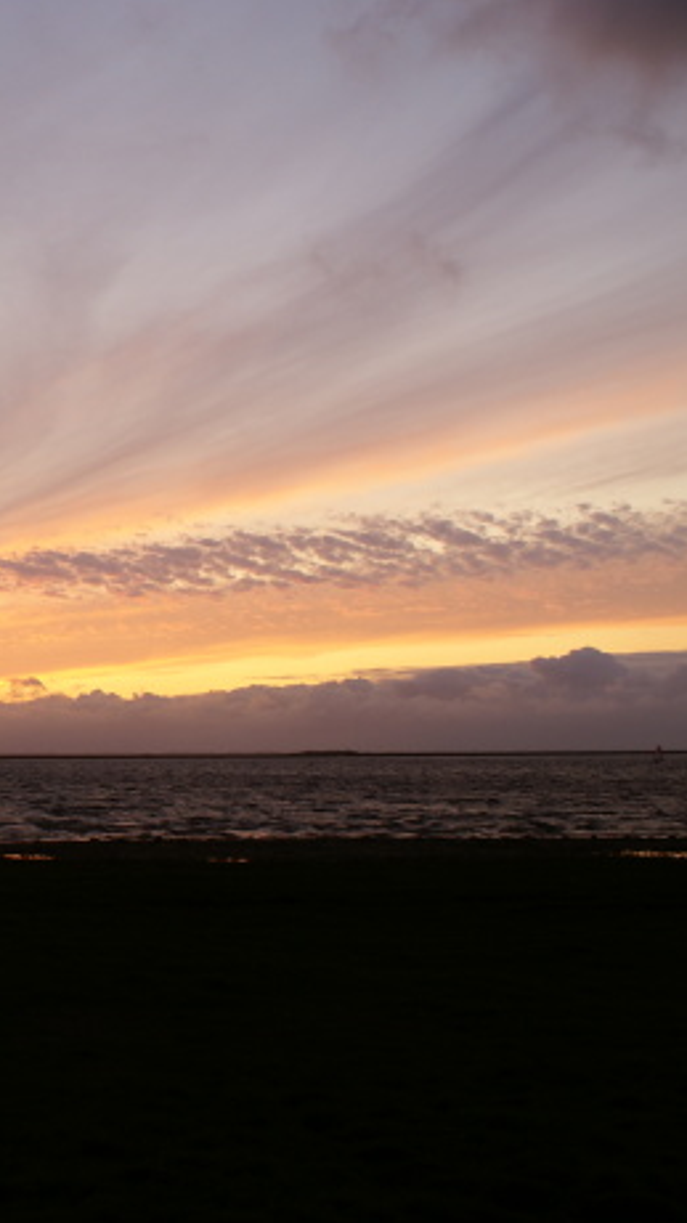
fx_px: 1394
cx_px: -135
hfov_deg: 25.0
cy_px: 619
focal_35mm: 43
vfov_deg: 47.4
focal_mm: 18
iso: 100
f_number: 5
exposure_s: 1/40
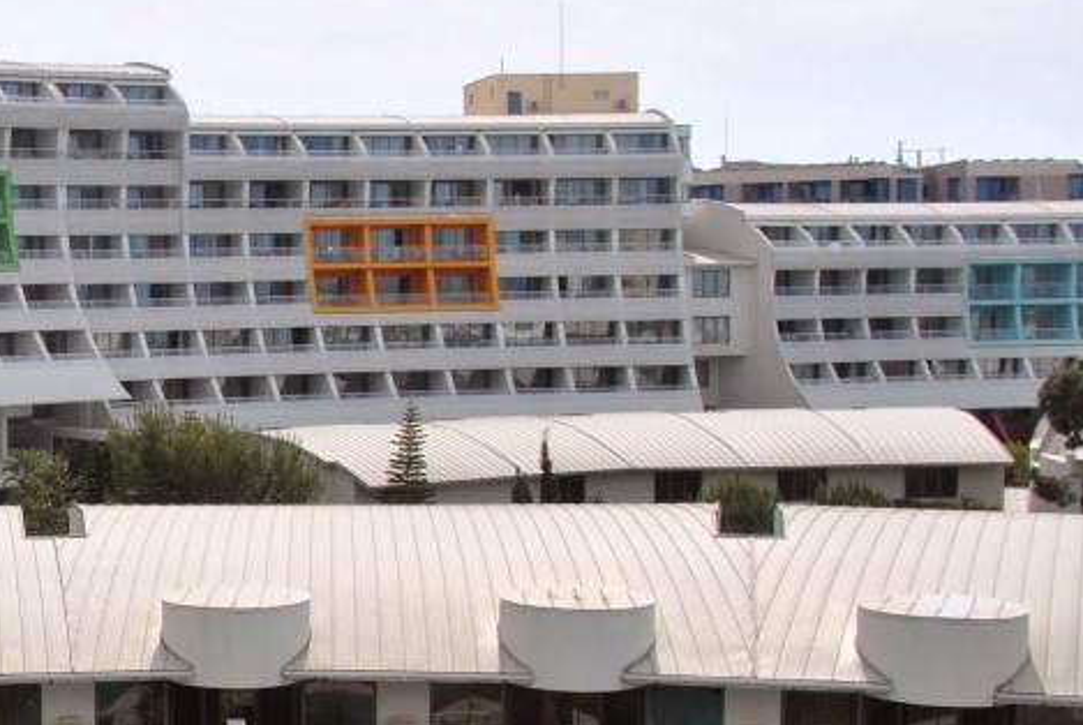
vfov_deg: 20.6
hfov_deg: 27.9
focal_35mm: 66
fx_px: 1988
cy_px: 450
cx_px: -98
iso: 100
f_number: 9
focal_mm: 18
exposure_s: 1/320
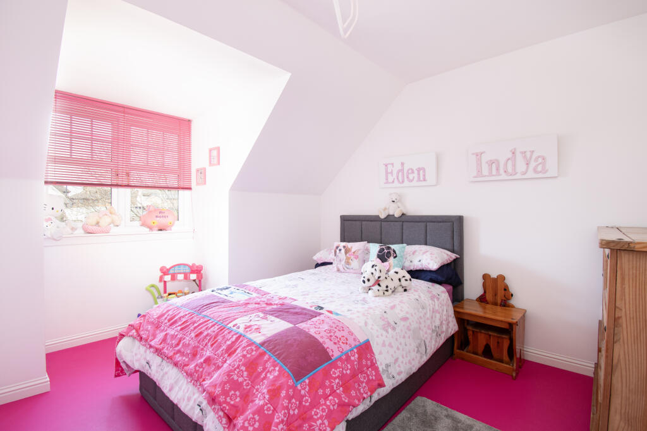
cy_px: 216
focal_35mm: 15
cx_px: 324
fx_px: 269
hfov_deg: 100.4
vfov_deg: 77.3
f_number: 9
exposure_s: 1/2.5
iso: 320
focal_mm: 10
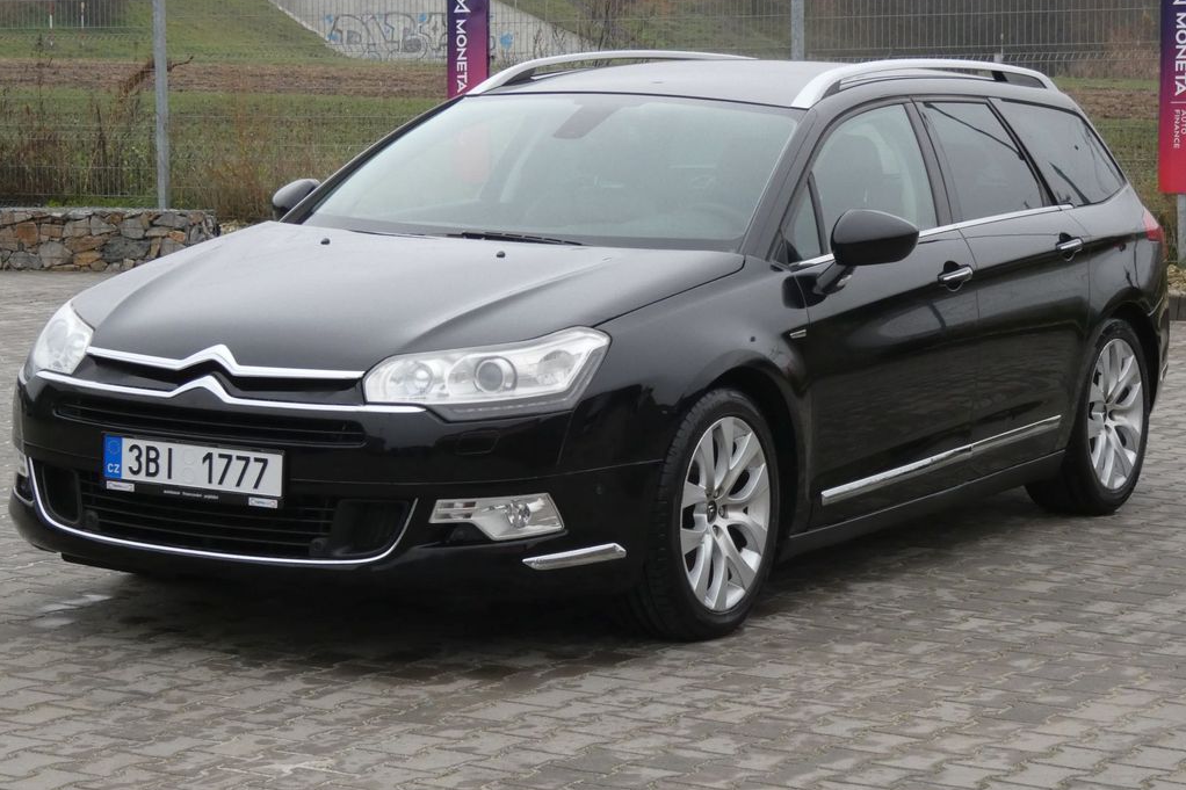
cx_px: 593
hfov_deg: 20.6
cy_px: 355
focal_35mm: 99
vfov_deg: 13.8
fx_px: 3261
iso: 320
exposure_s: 1/80
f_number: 5.6
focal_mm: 17.1
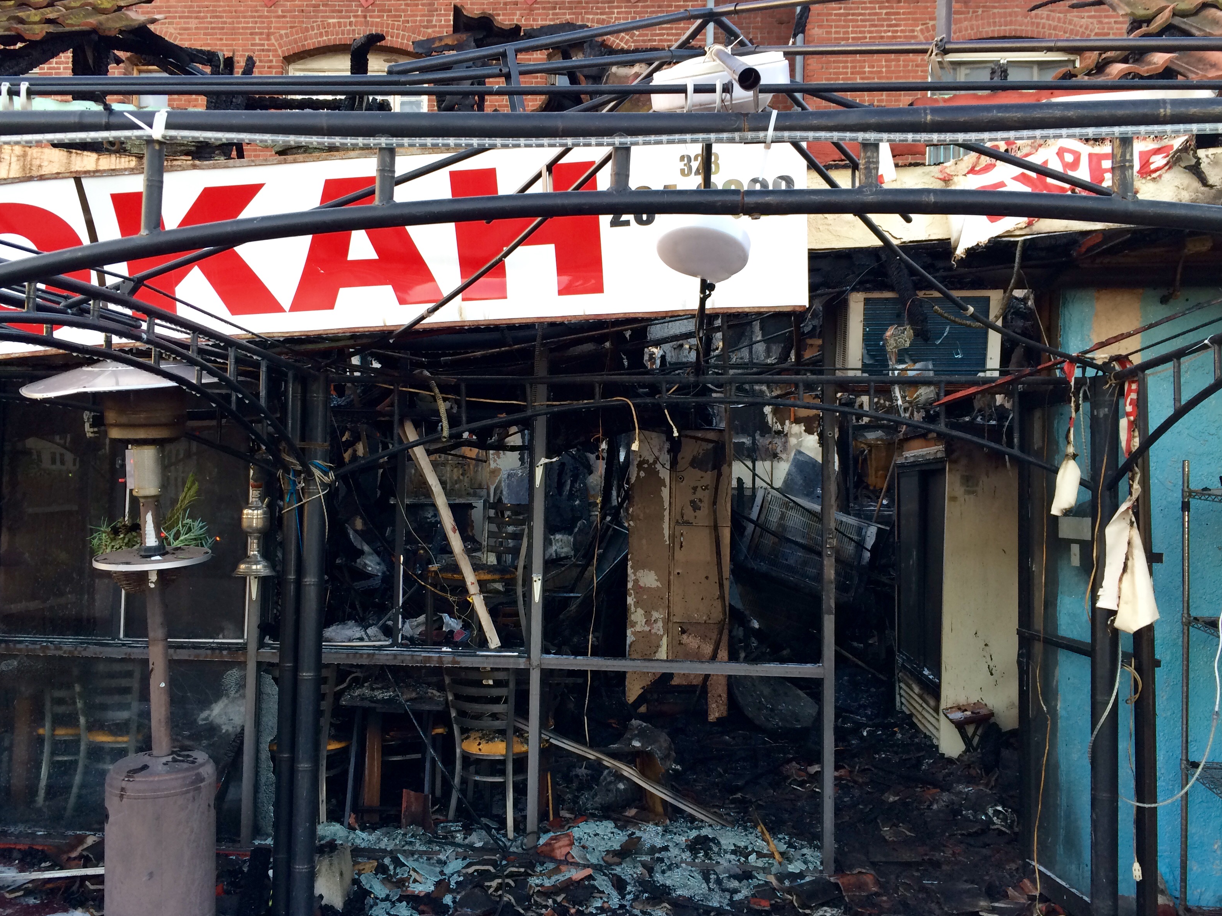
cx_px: 598
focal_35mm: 30
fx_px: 1059
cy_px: 460
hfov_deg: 60.0
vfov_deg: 46.8
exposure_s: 1/30
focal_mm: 4.15
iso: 40
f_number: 2.2
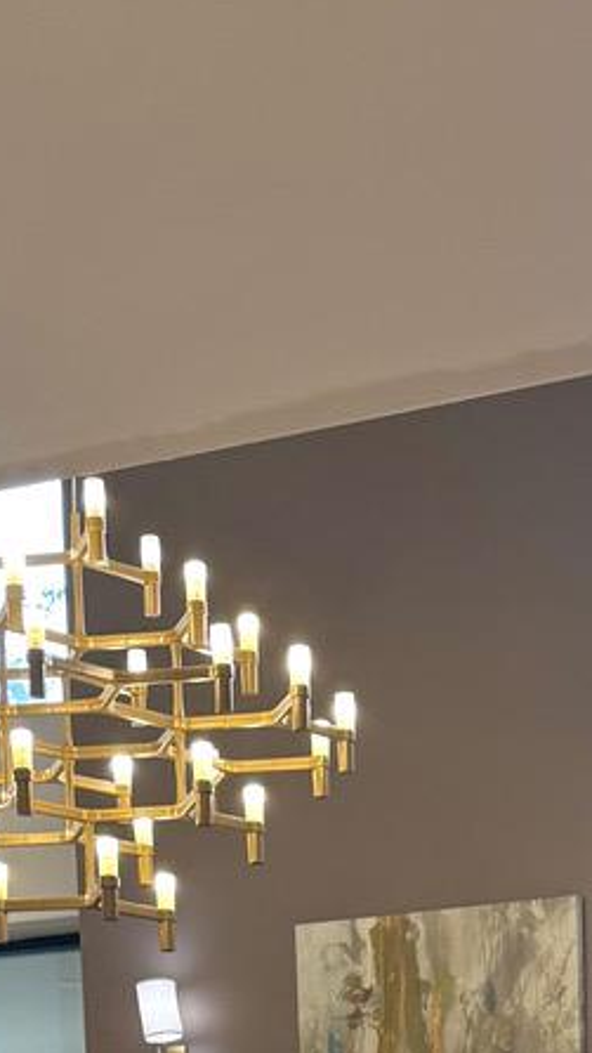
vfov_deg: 19.4
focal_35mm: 90
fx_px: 2511
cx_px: 535
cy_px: 1747
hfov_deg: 13.3
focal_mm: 6.76
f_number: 1.78
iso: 125
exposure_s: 1/60
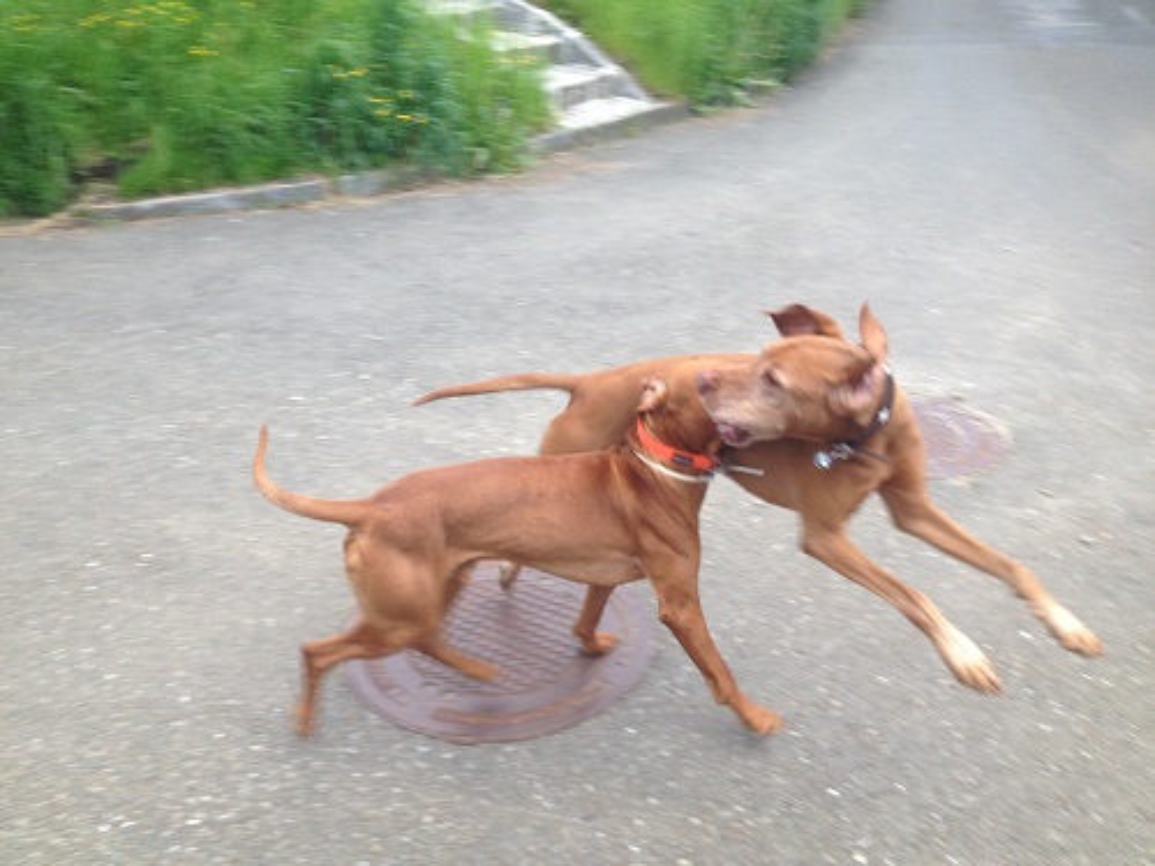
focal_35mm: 35
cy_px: 433
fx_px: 1168
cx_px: 578
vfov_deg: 40.7
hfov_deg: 52.6
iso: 80
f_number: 2.4
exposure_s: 1/120
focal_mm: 4.28
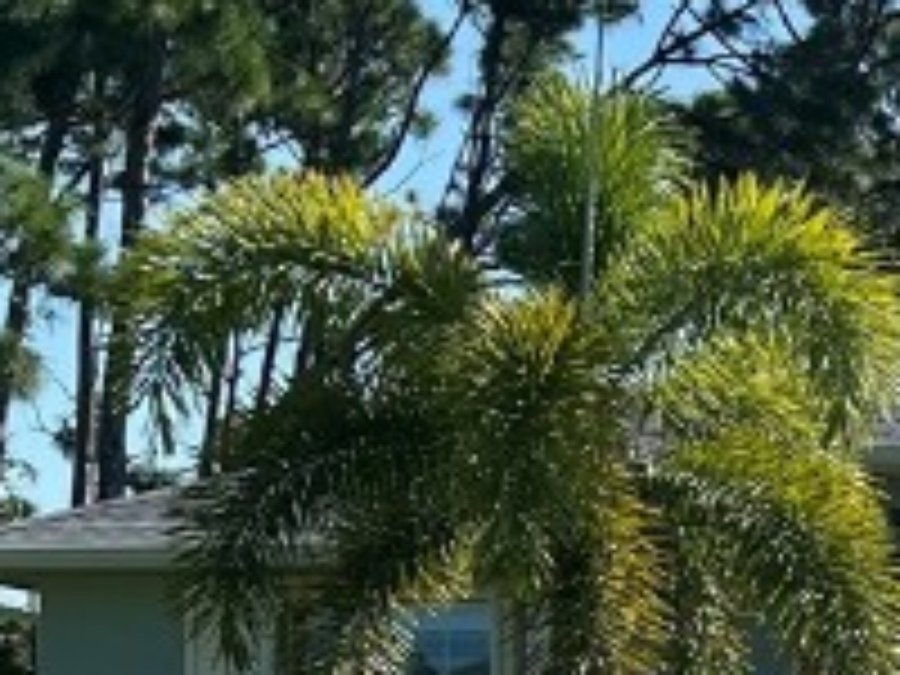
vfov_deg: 11.0
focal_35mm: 133
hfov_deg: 13.5
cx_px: 1562
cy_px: 788
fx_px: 3458
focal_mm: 5.7
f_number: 1.5
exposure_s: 1/4274
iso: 50
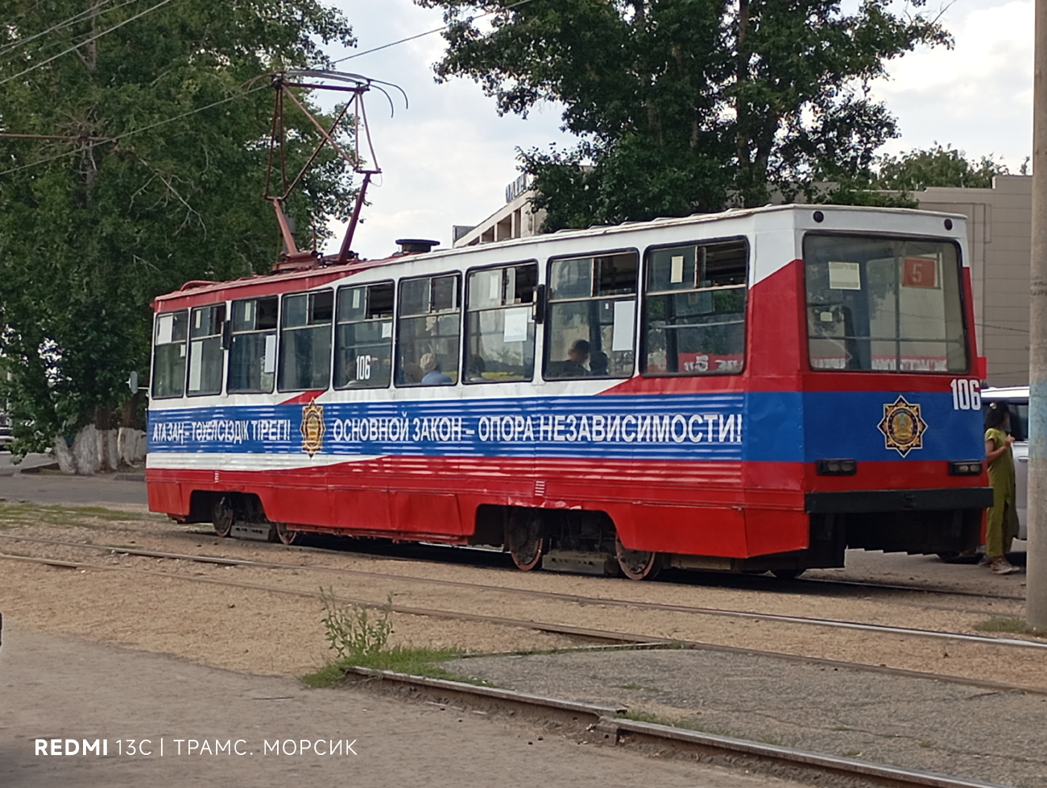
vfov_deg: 19.4
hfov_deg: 25.6
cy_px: 394
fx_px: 2302
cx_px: 524
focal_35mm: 76
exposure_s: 1/495
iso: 101
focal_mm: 4.27
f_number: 1.8
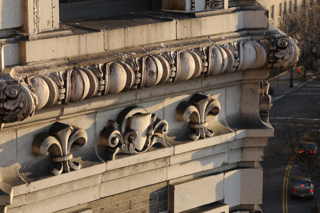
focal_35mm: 138
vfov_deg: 9.9
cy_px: 106
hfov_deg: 14.9
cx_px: 160
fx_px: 1225
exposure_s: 1/50
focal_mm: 92
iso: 250
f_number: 14
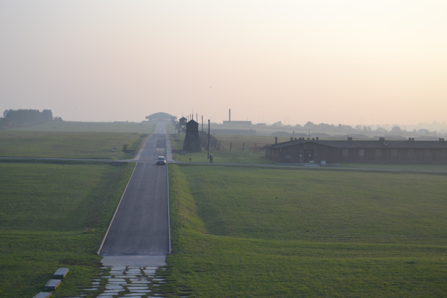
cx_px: 224
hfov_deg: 24.6
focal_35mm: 82
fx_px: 1024
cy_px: 149
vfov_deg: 16.6
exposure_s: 1/125
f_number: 5.6
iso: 100
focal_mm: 55
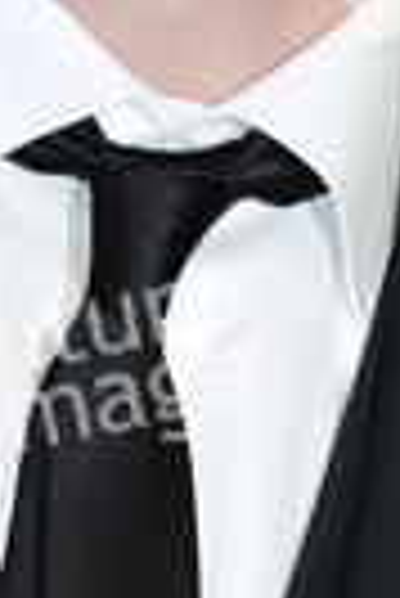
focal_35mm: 836
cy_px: -292
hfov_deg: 1.7
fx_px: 13888
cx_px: 155
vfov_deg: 2.5
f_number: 4.5
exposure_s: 1/200
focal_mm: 185
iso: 320
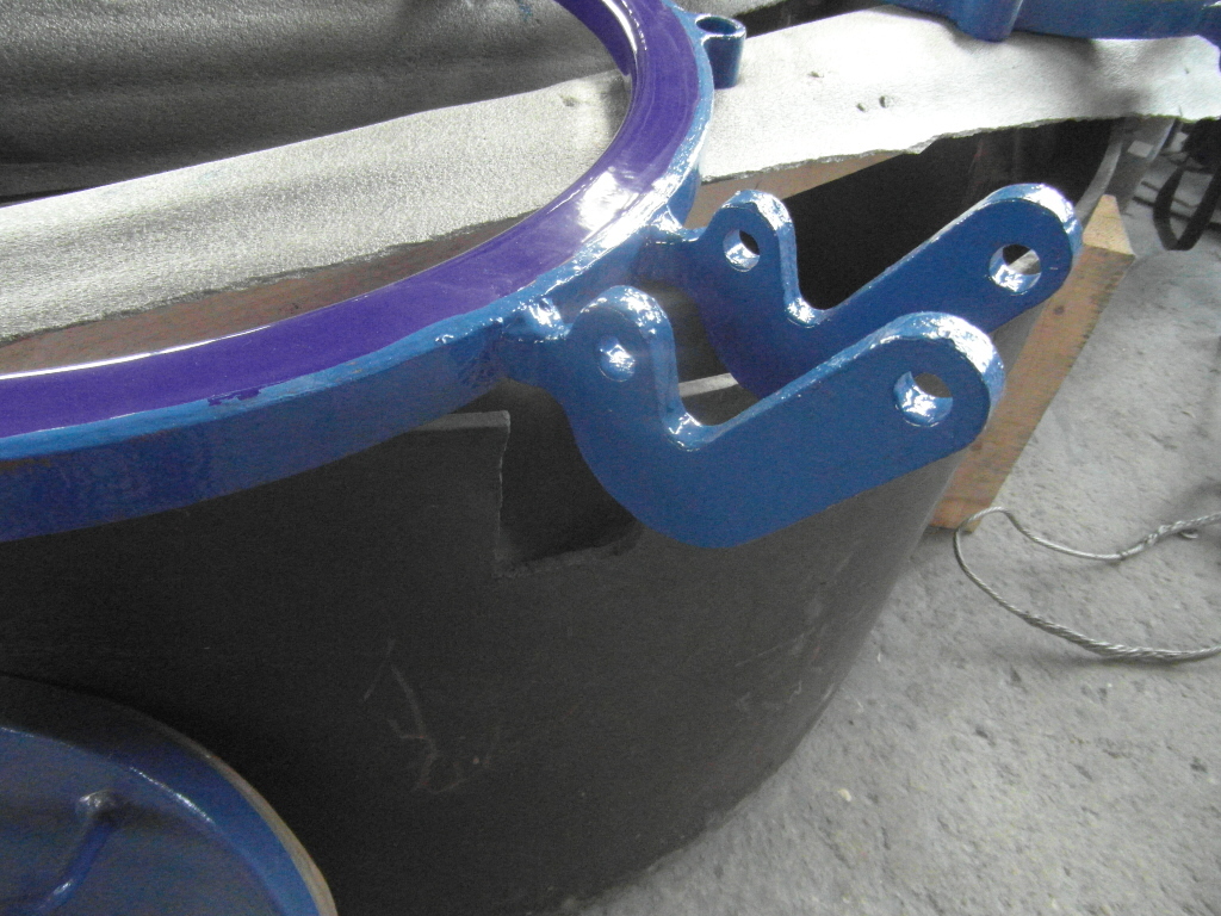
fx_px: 847
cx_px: 610
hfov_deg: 71.6
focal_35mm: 24
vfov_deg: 56.8
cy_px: 458
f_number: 3.2
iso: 800
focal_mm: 4
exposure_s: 1/20
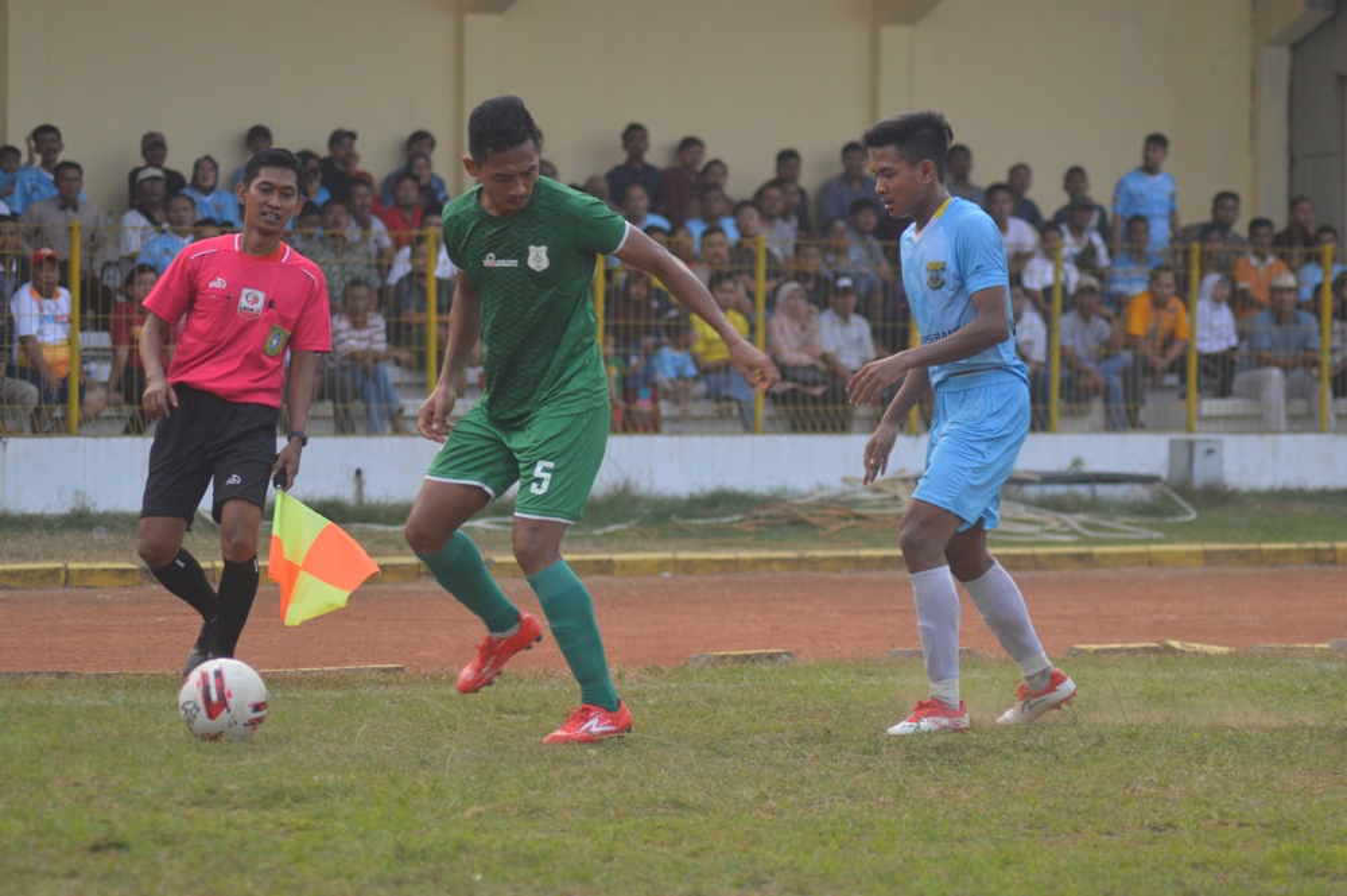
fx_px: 6505
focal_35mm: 174
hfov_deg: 11.8
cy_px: 448
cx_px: 674
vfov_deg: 7.9
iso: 640
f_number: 4.2
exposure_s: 1/500
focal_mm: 116
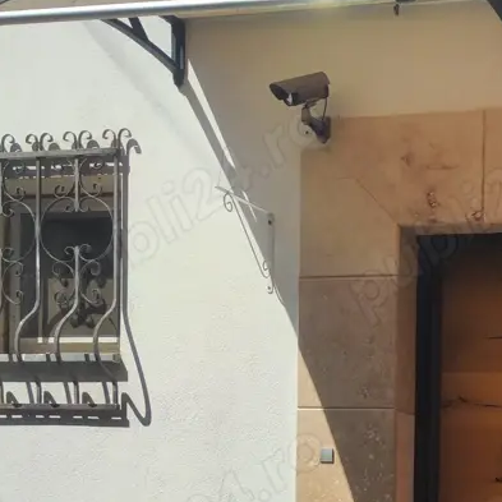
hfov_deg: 21.9
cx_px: 634
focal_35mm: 72
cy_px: 604
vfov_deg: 22.1
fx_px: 1181
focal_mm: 5.59
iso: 50
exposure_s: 1/3769
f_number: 1.88
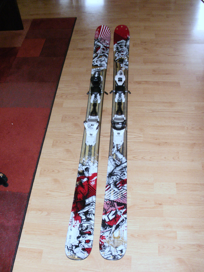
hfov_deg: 39.7
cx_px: 102
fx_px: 283
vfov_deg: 51.4
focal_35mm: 36
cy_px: 136
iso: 160
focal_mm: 6.3
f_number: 3.5
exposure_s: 1/30
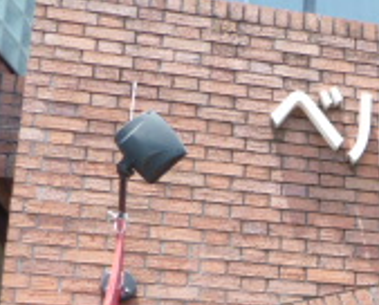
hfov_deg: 14.4
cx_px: 668
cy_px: 354
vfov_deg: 12.8
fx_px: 1327
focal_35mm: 118
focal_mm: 5.3
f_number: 3.5
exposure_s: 1/125
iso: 80
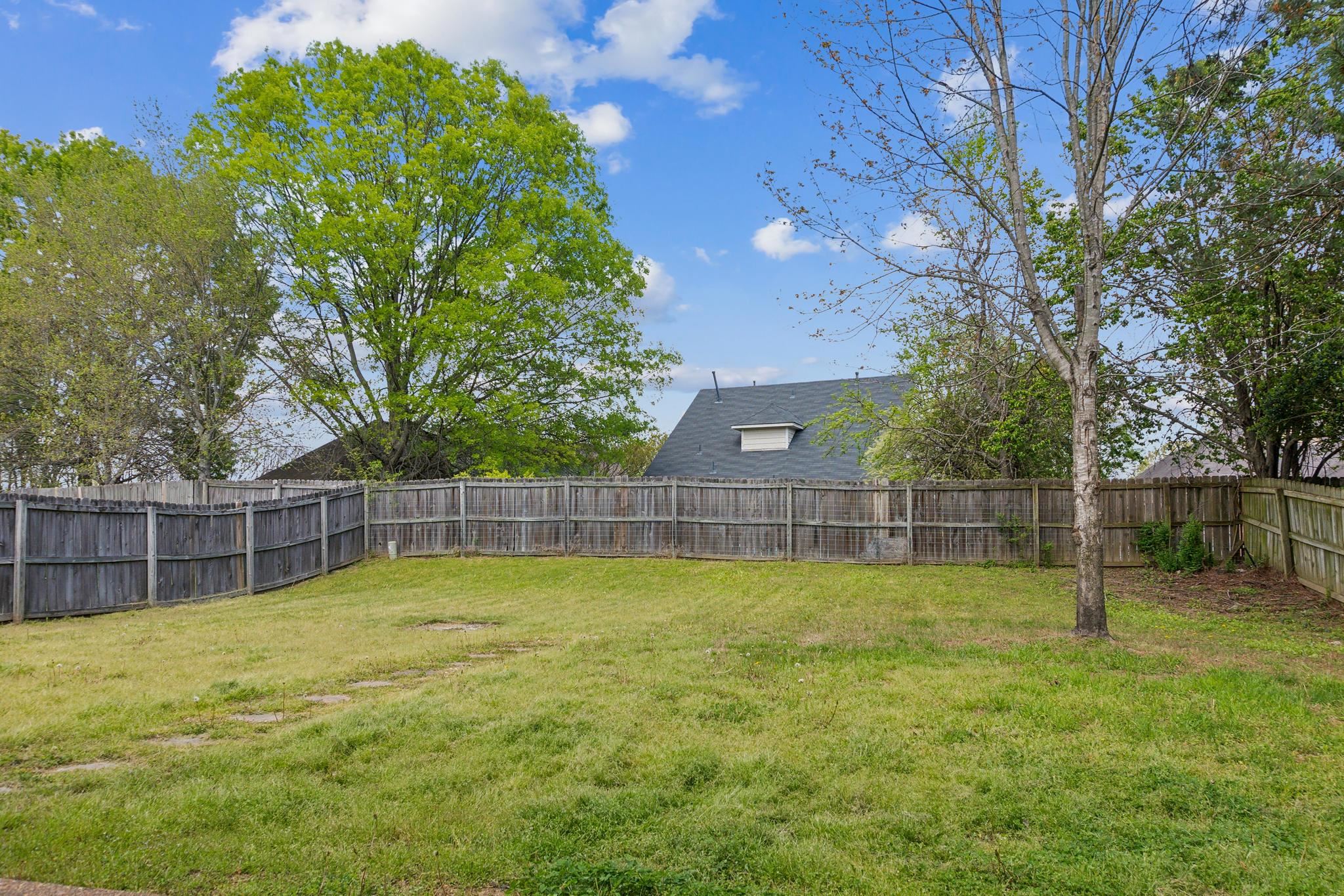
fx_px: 896
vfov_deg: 53.1
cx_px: 672
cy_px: 448
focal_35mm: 24
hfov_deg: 73.7
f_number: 7.1
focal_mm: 16
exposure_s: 1/400
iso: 640
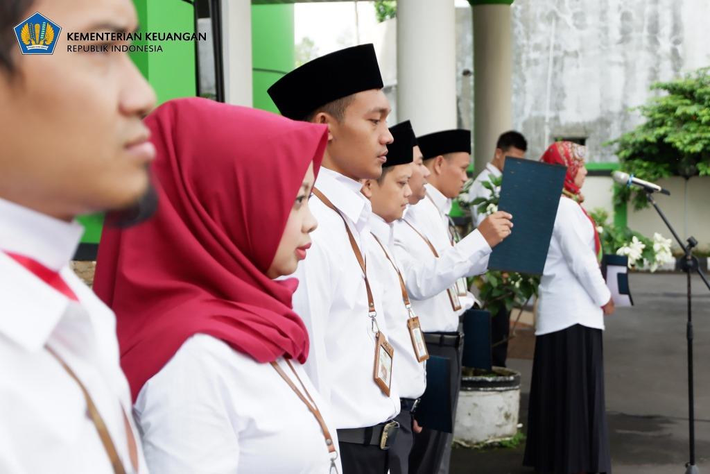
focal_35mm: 57
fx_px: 1124
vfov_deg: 23.8
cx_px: 355
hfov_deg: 35.0
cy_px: 237
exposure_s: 1/80
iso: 2500
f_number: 5.3
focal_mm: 38.7
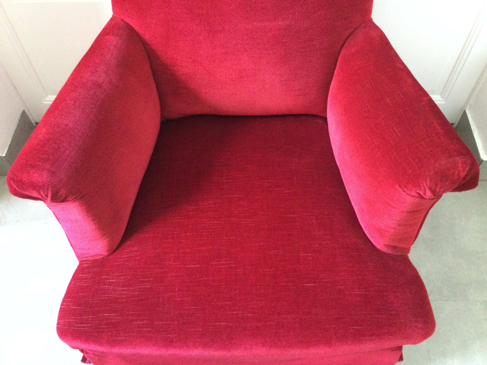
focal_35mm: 31
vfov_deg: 45.4
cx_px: 244
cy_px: 182
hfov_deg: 58.4
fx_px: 436
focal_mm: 3.3
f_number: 2.4
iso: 320
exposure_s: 1/17
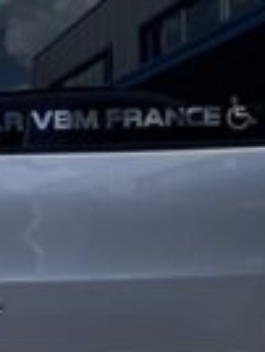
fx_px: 2015
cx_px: -79
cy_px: 252
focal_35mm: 198
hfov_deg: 7.4
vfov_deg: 10.0
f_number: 1.6
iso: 32
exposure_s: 1/2451
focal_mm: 4.2
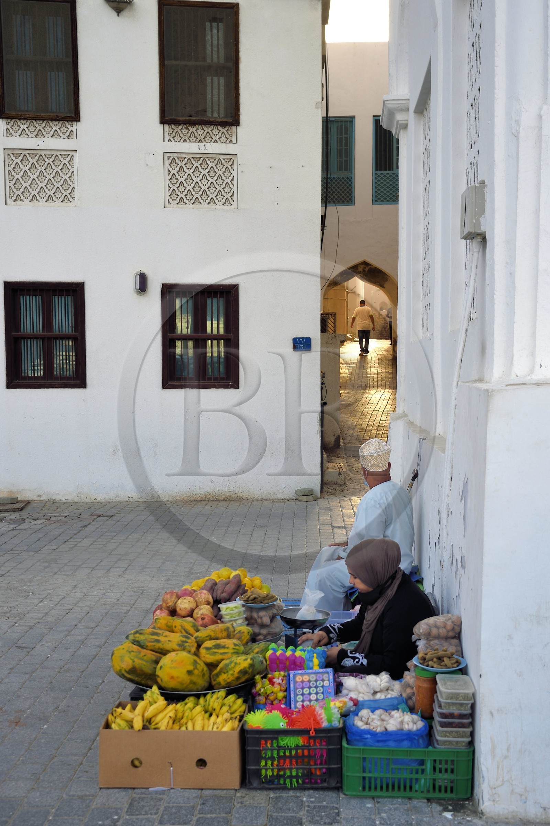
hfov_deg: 30.5
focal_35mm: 44
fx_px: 1008
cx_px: 275
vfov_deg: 44.5
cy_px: 413
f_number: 6.3
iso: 200
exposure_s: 1/400
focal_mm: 44
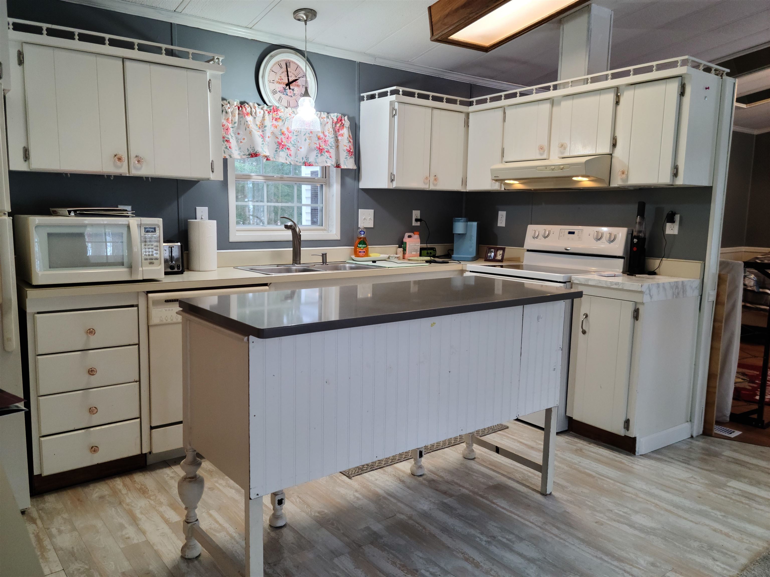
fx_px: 623
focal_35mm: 28
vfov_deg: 49.7
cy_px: 288
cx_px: 385
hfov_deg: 63.4
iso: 250
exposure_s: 1/60
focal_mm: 5.9
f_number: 2
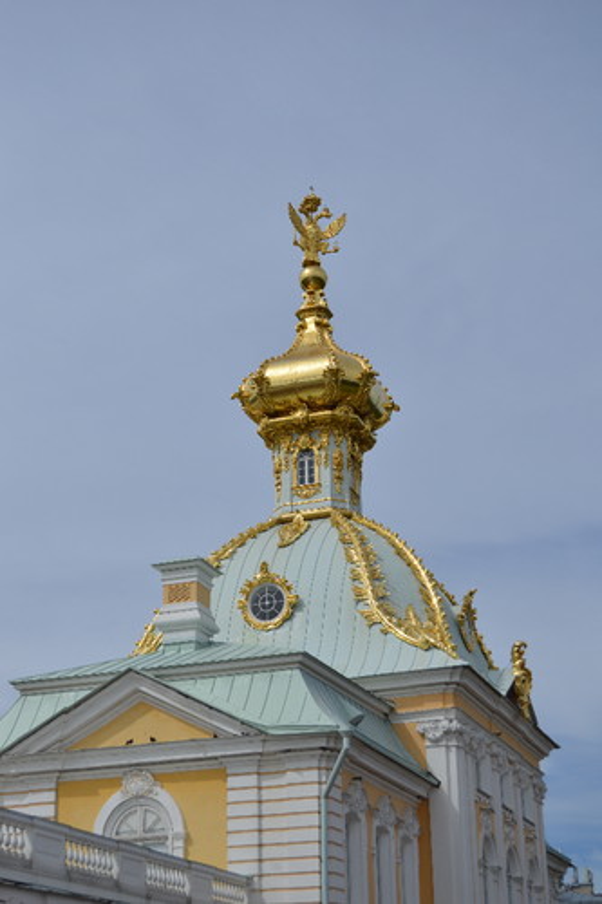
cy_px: 452
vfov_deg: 35.1
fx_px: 1431
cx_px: 301
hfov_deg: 23.8
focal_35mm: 57
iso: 100
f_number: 5
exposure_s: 1/1250
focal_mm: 38
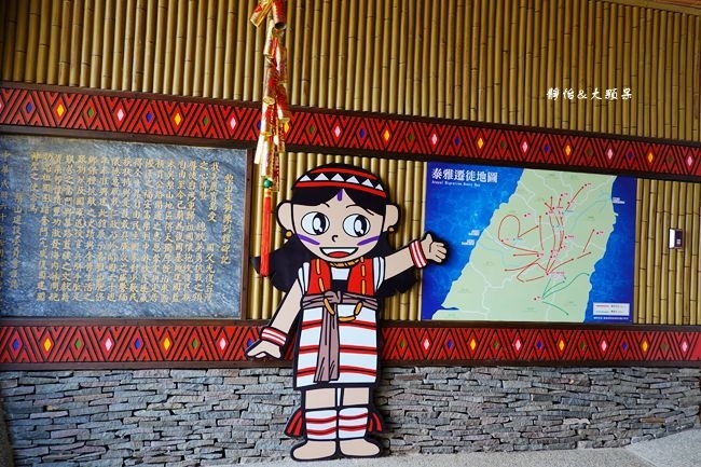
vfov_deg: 53.1
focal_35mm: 24
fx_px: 467
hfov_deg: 73.8
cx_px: 350
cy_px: 234
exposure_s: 1/40
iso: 125
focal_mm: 9
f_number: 2.8
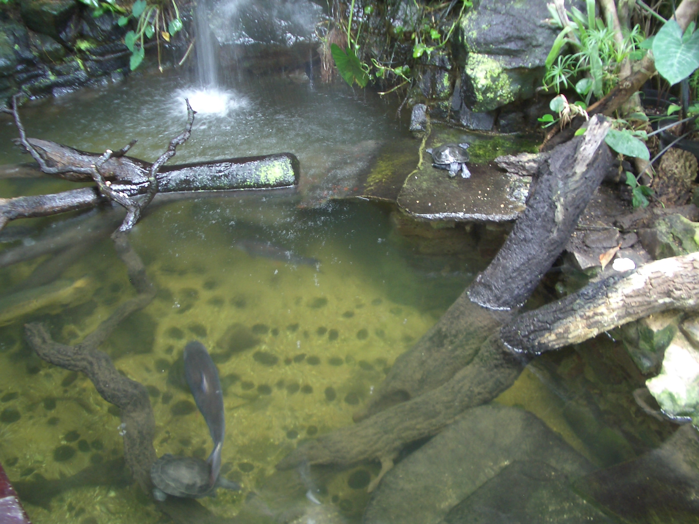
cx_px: 350
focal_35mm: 35
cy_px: 262
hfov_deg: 52.6
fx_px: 707
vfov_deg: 40.7
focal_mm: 5.8
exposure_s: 1/8
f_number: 2.6
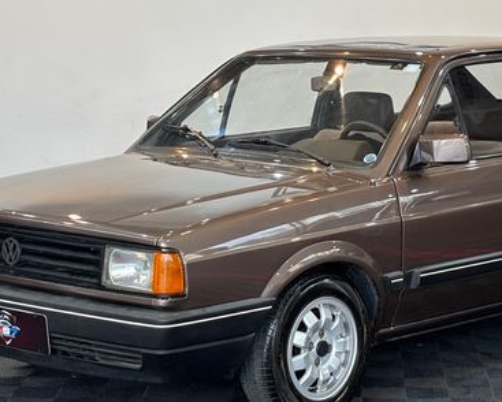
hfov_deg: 17.1
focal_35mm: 112
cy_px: 144
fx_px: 1665
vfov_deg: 13.8
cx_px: 305
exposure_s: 1/60
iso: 25
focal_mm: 5.96
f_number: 1.6
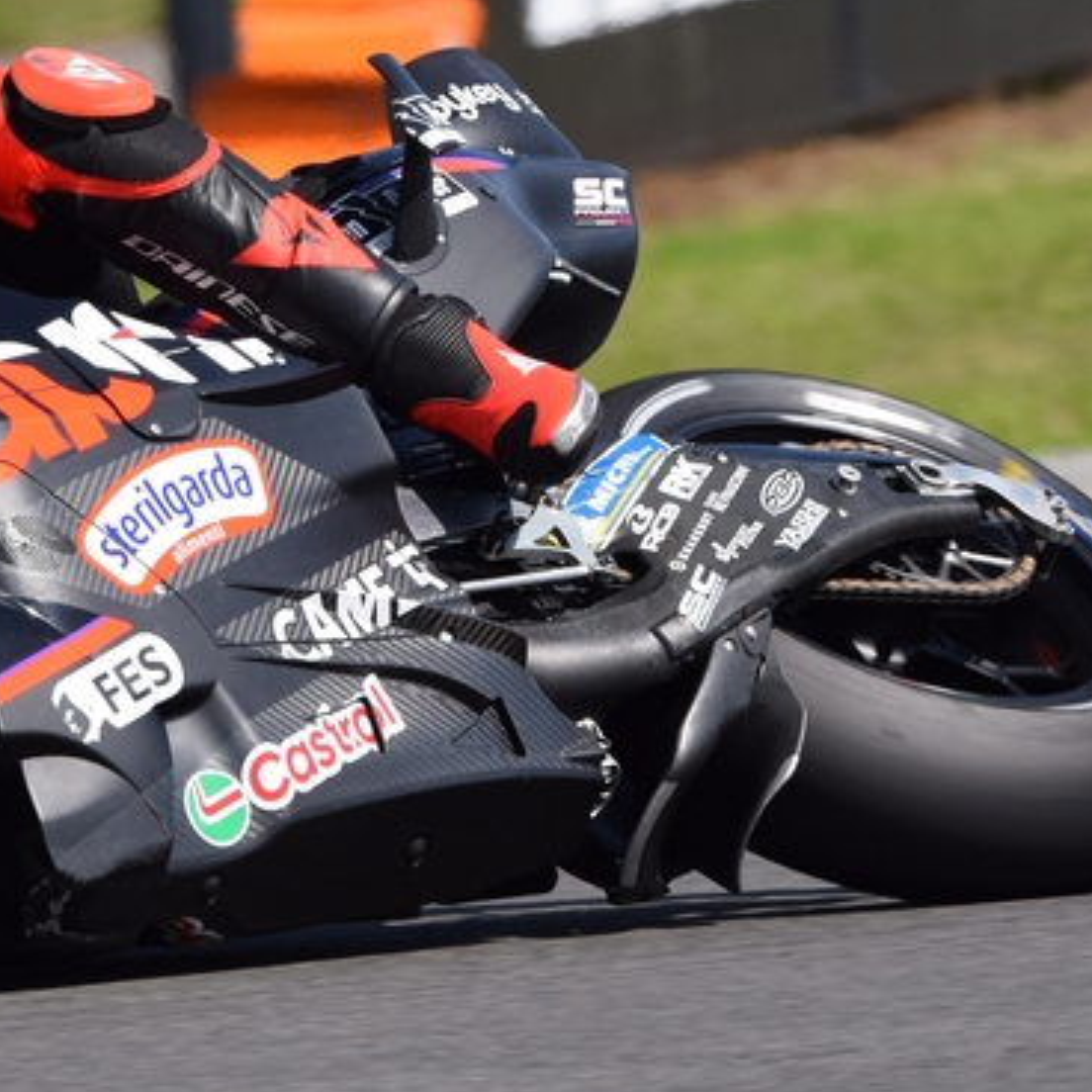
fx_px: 39581
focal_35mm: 1109
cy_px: 494
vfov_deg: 1.6
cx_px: 110
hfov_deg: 1.6
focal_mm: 400
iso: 400
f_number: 6.3
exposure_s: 1/1600
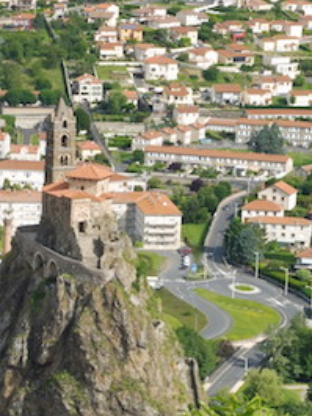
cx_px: 58
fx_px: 2089
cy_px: 287
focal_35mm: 174
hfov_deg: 8.5
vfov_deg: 11.3
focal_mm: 17.1
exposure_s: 1/200
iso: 100
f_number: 7.1
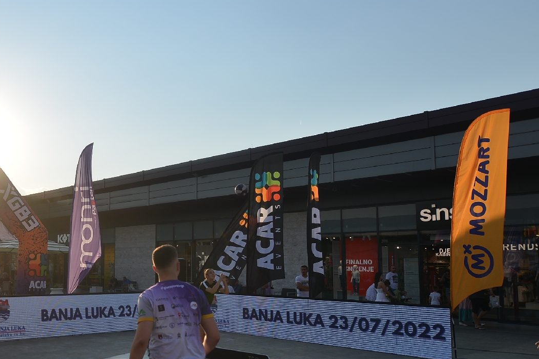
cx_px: 87
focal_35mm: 36
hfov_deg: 49.1
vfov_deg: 36.7
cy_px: 220
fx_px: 539
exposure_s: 1/2000
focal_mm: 19
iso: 100
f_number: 3.5
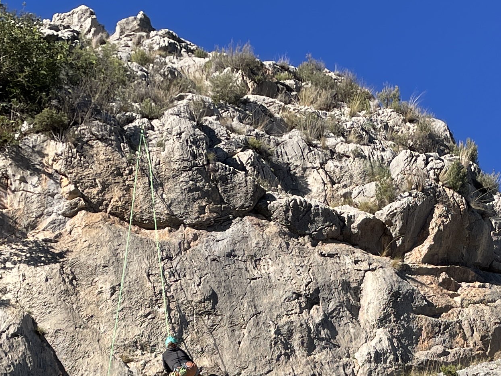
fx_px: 1216
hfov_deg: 23.2
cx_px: 341
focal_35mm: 84
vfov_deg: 16.3
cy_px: 529
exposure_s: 1/2353
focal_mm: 4.2
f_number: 1.6
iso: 32
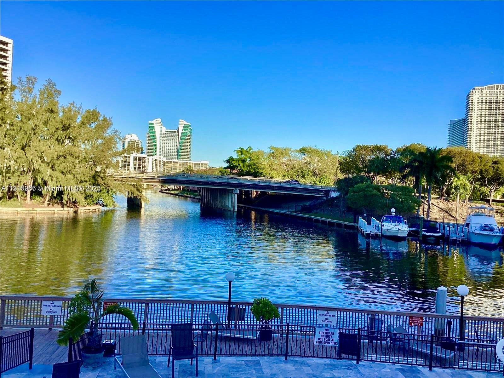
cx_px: 252
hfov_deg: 58.4
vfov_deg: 45.4
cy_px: 189
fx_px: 451
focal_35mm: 31
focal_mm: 3.3
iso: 25
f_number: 2.4
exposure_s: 1/1045
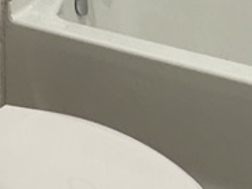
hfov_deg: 16.4
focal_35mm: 109
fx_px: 794
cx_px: -132
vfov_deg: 11.9
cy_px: -211
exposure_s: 1/120
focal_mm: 2.22
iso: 320
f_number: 2.2
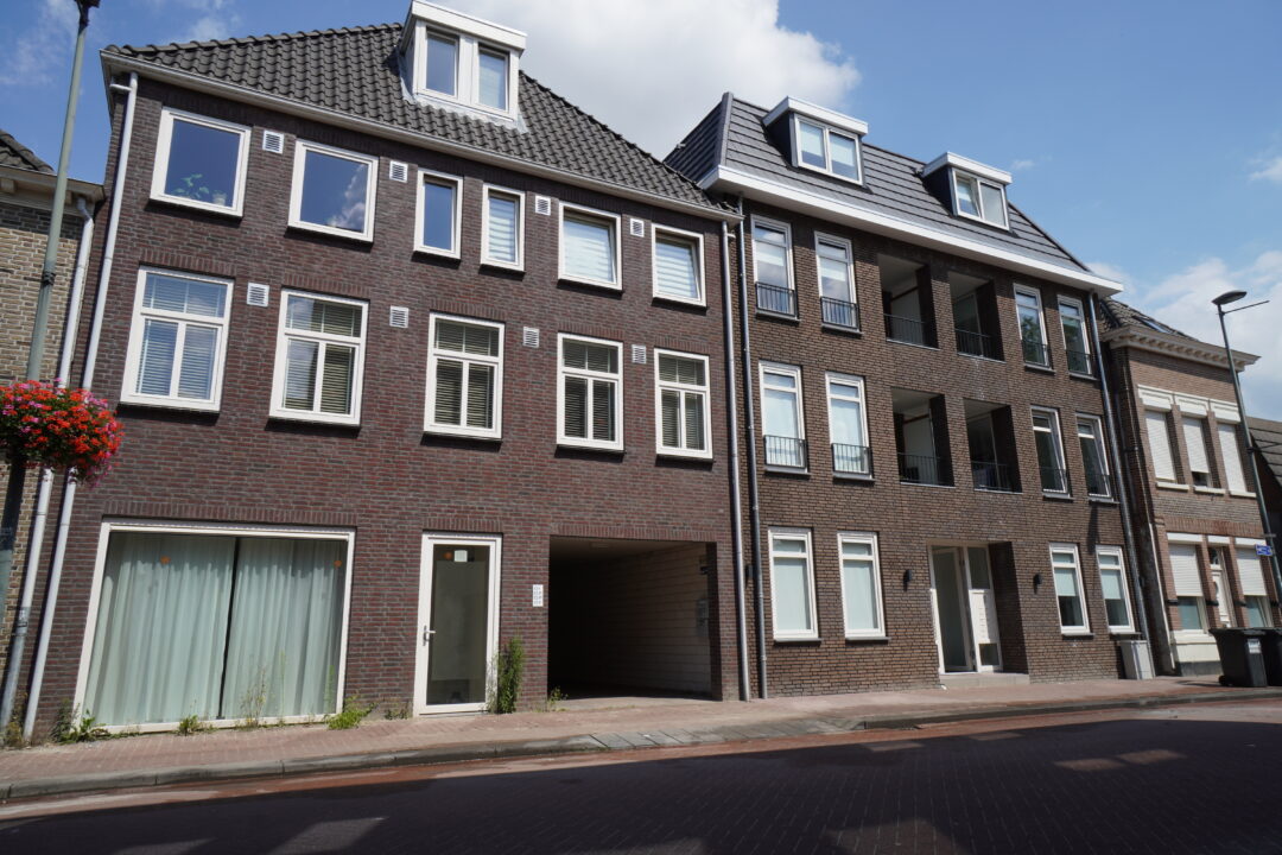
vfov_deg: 56.1
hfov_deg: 77.3
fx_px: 801
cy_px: 428
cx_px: 641
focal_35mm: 22
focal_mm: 15
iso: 100
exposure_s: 1/160
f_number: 13
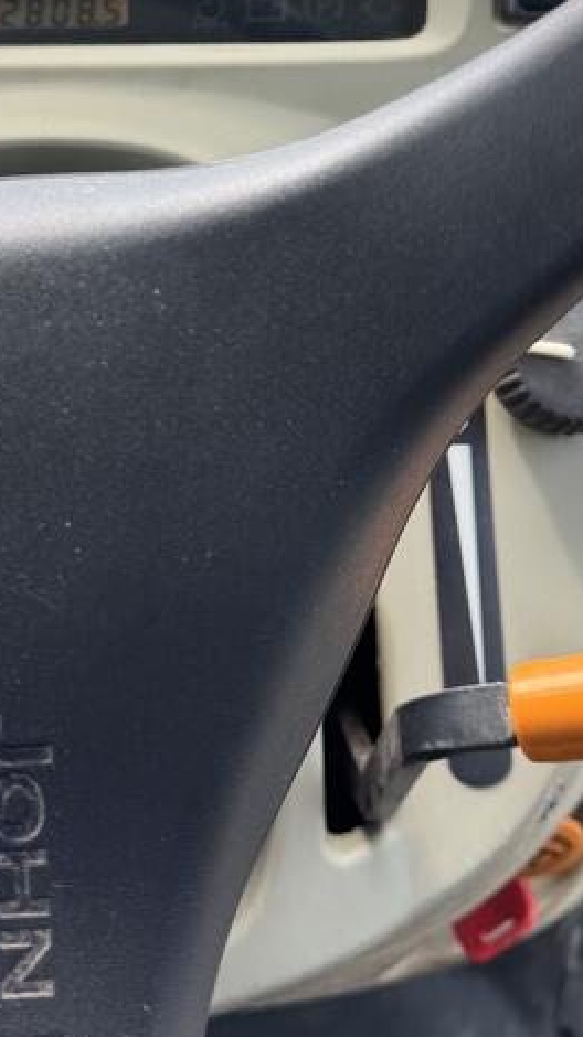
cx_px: 109
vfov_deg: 35.6
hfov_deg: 20.8
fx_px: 1568
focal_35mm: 57
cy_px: 223
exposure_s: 1/412
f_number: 1.78
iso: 80
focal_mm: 6.76
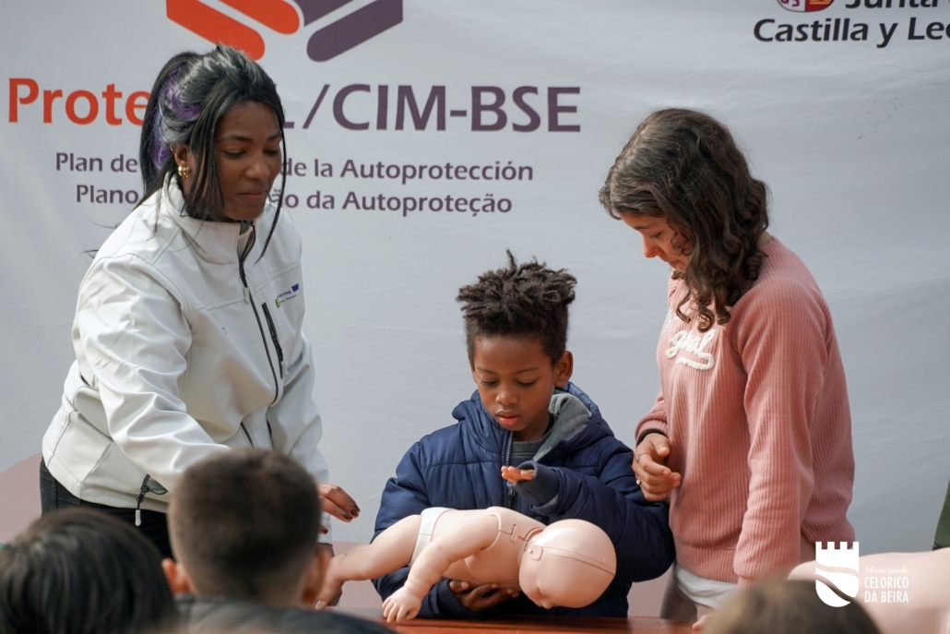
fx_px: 5331
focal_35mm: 202
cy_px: 317
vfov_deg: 6.8
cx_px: 475
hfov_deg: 10.2
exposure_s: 1/250
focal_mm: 135
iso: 640
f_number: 5.6
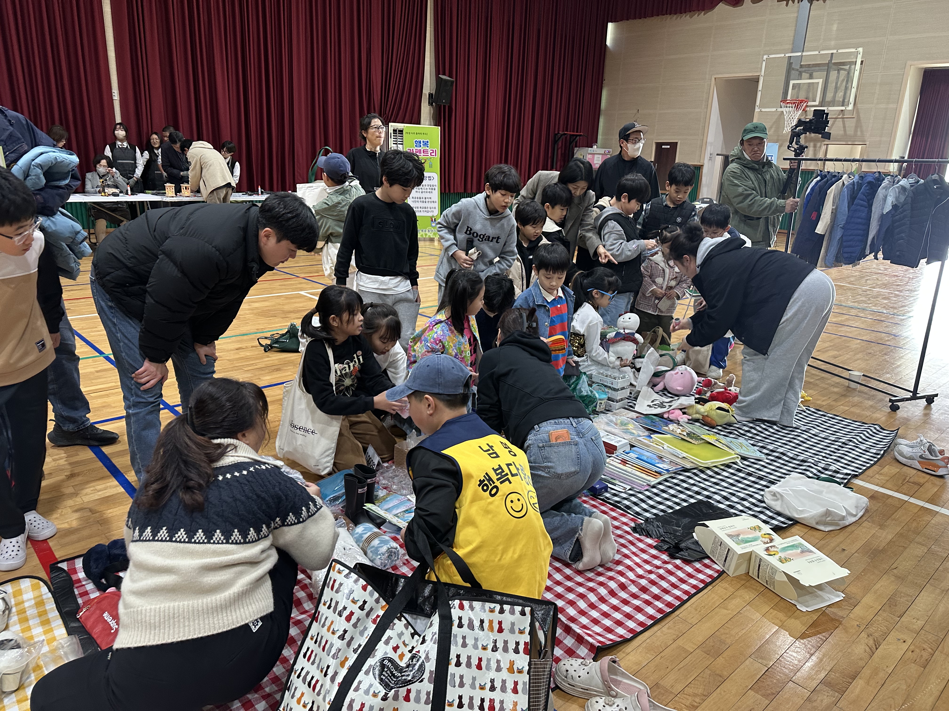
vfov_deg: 56.8
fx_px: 658
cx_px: 474
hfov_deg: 71.6
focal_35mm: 24
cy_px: 356
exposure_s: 1/60
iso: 200
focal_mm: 6.86
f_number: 1.78
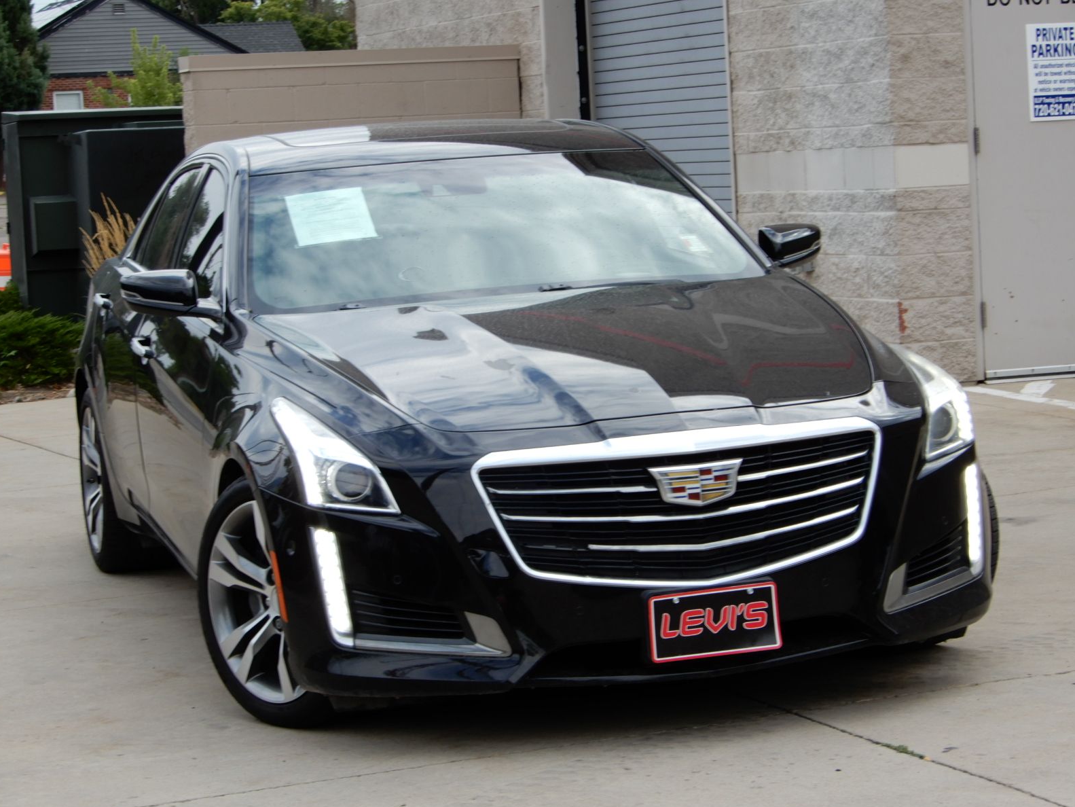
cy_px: 407
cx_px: 535
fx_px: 2982
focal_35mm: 96
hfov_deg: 20.4
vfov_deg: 15.4
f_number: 5
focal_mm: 16.9
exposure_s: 1/200
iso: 80
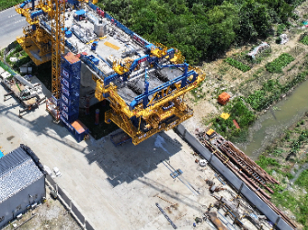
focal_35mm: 43
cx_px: 48
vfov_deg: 32.0
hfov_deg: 41.4
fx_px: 382
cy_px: 25
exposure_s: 1/2000
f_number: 2.8
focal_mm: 12.29
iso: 110
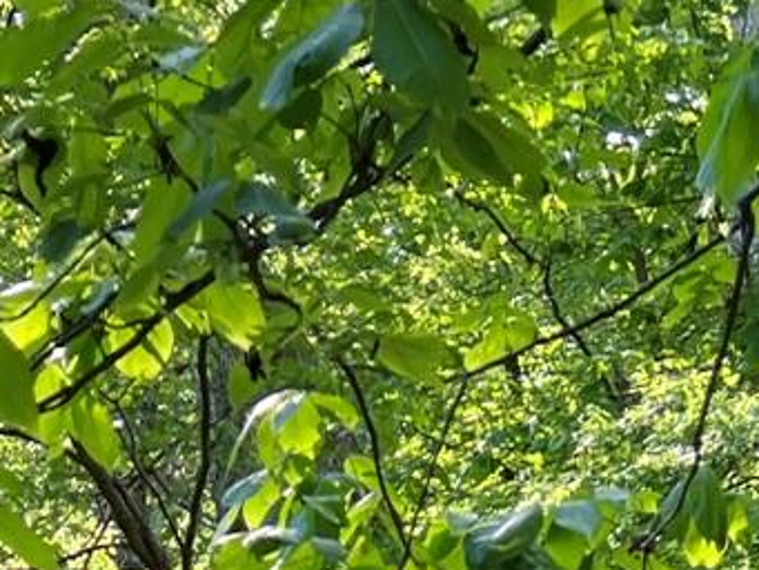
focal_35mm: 156
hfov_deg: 12.5
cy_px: 1599
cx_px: -36
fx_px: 3422
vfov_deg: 8.3
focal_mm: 5.7
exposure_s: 1/231
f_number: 1.5
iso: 40
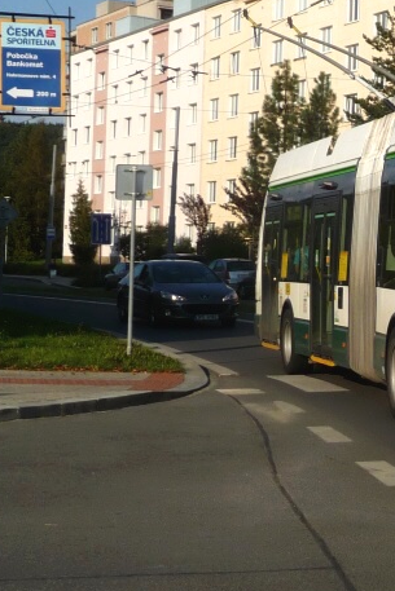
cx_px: 629
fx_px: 1496
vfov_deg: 22.3
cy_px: 222
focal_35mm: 91
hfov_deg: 13.9
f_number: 3.9
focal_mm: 6.7
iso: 100
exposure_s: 1/1300
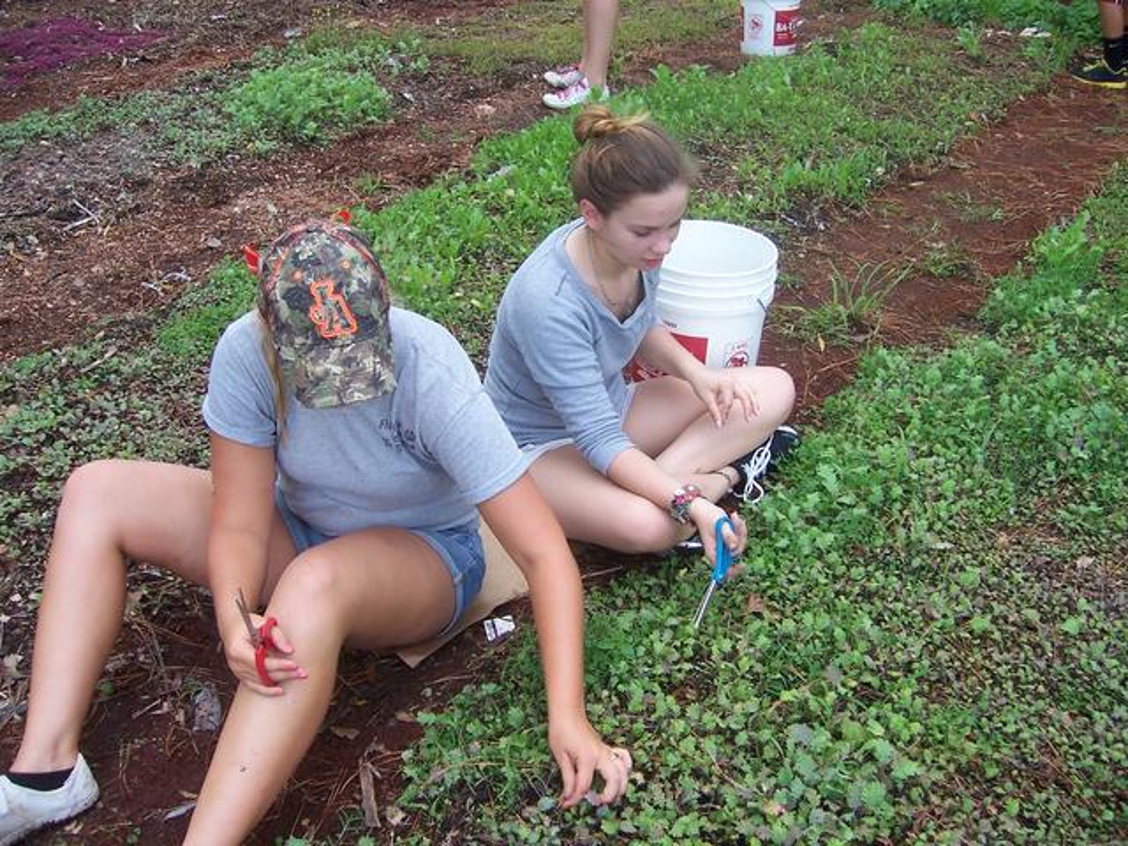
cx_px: 564
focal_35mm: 36
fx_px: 1173
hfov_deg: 51.4
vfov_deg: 39.7
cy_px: 423
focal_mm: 6
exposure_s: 1/500
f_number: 3
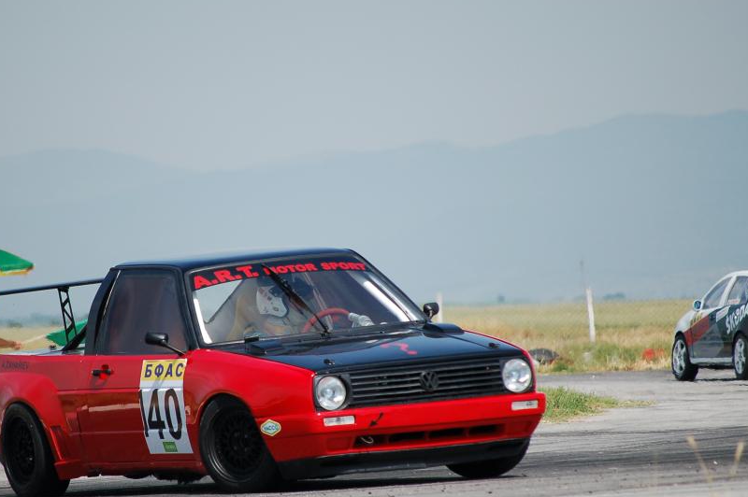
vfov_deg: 3.6
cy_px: 278
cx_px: 305
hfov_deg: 5.4
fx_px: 7972
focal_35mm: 384
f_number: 5.6
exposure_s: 1/1000
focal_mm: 200
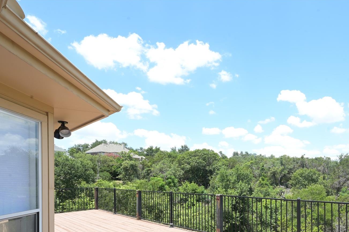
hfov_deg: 76.2
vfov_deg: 53.8
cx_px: 231
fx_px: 213
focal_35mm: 22
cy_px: 181
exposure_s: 1/40
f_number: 14
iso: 125
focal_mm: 14
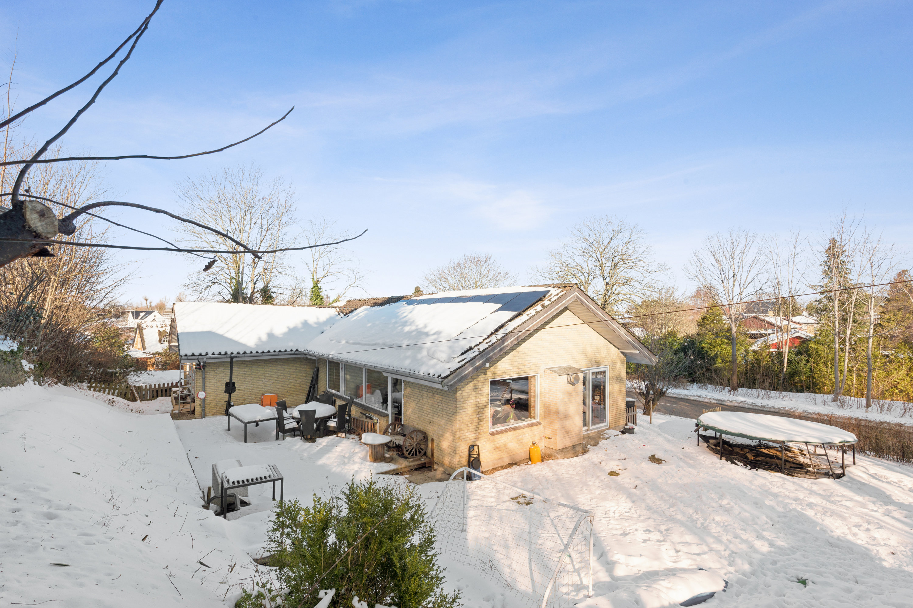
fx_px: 406
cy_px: 304
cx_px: 456
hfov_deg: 96.7
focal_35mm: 16
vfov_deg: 73.7
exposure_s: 1/160
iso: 200
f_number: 10
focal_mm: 16
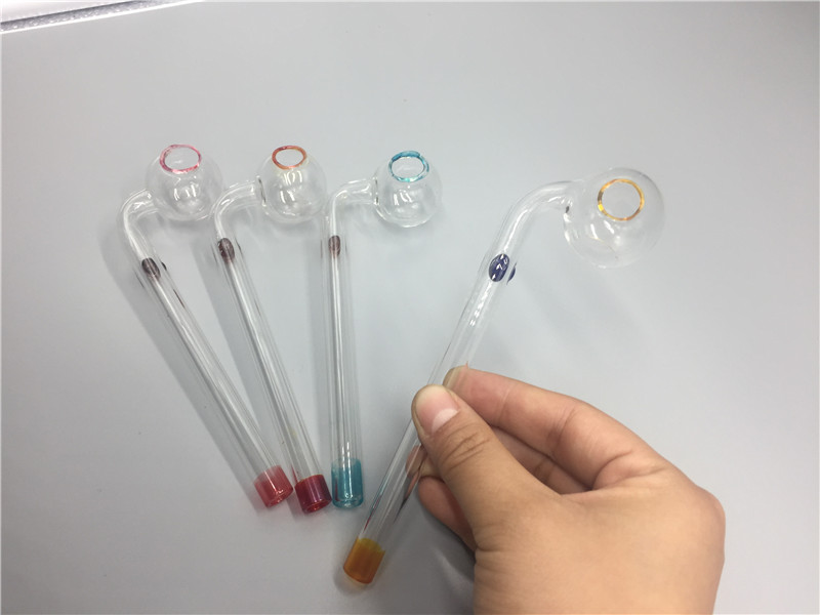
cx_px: 410
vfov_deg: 48.2
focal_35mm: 29
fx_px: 687
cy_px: 308
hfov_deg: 61.7
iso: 40
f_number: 2.2
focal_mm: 4.15
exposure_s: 1/100
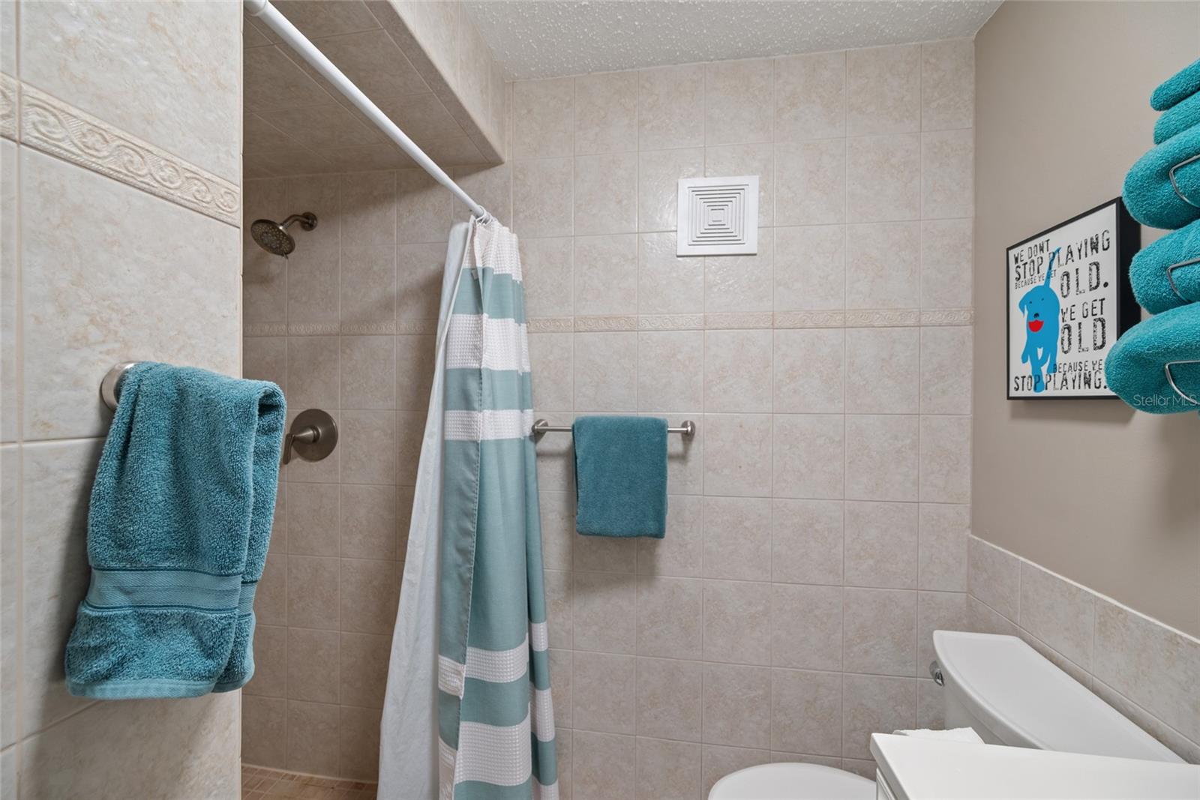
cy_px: 400
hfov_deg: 104.2
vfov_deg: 81.2
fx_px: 467
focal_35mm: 14
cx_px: 600
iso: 250
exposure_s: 1/3
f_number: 6.3
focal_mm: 14
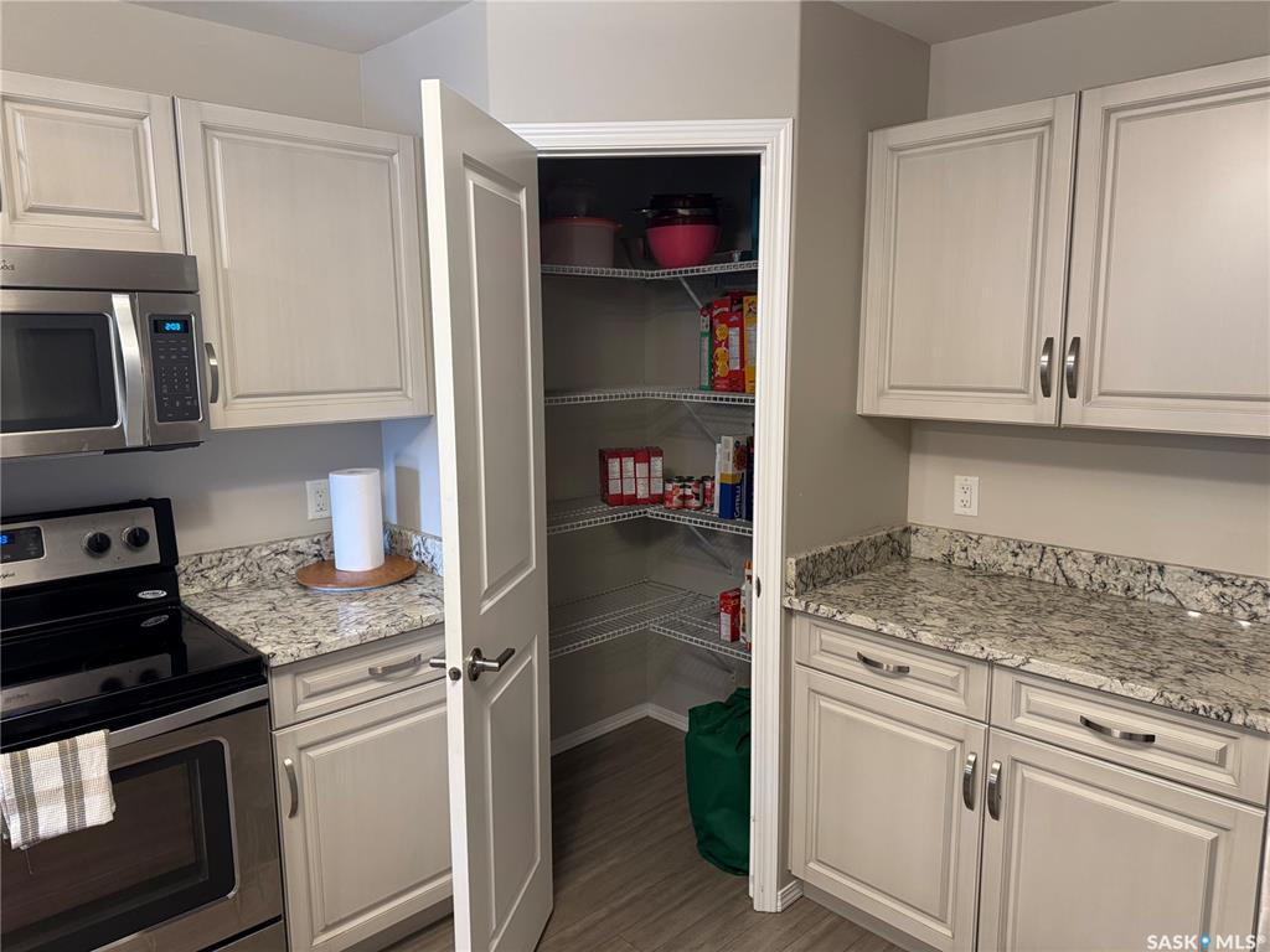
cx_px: 635
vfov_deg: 56.8
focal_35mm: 24
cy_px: 476
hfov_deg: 71.6
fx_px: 881
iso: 320
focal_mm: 6.76
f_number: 1.78
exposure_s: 1/60
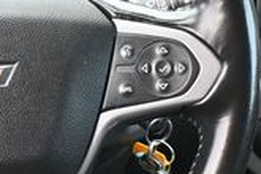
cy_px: 60
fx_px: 1116
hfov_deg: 13.0
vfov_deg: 8.9
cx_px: -47
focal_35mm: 154
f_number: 4.5
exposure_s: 1/125
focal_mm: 26.5
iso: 800
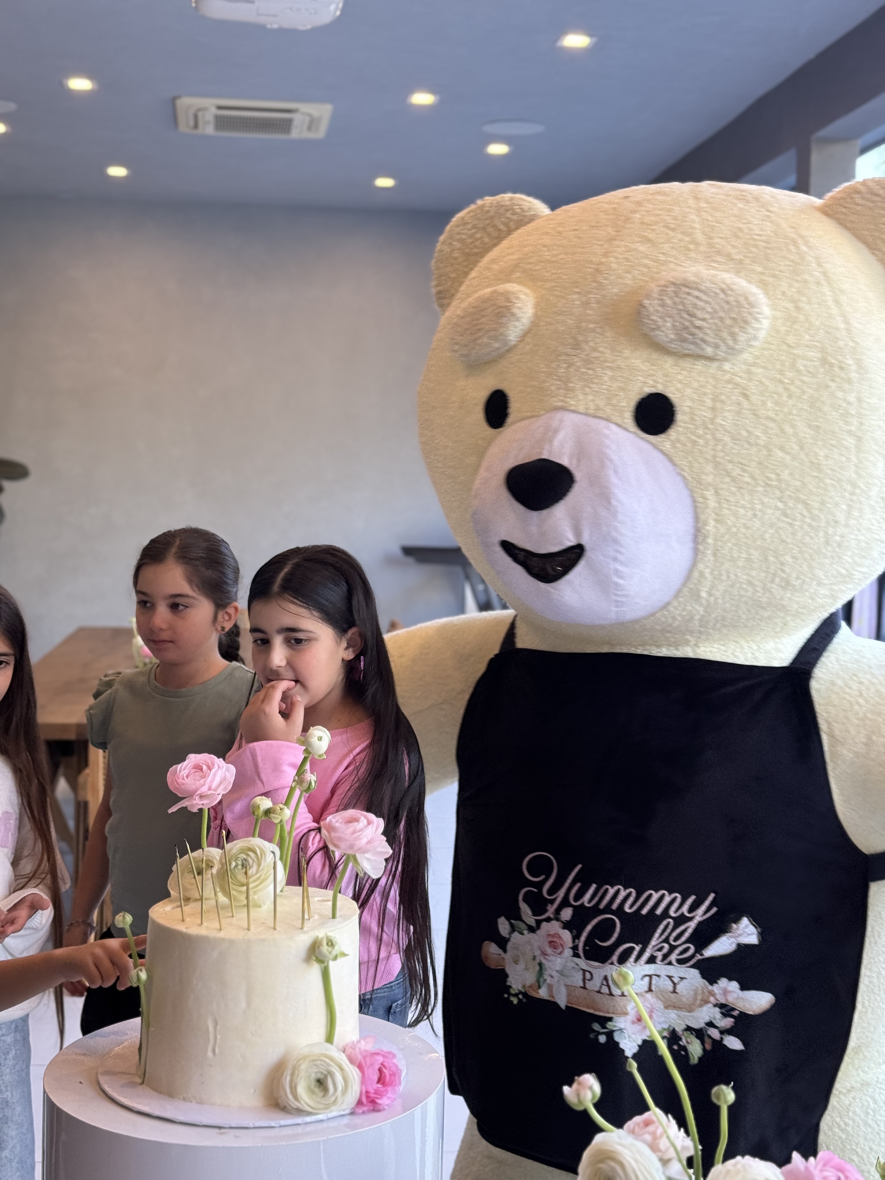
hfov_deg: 30.3
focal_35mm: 48
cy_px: 590
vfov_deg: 39.7
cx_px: 442
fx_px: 1636
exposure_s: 1/135
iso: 50
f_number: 1.78
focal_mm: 6.76
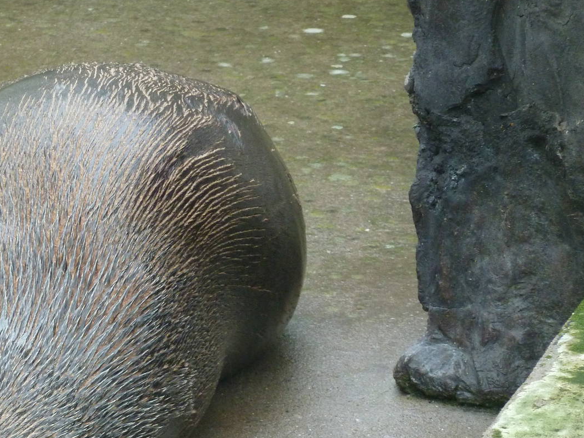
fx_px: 6647
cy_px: 284
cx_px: 191
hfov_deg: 5.0
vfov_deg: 3.8
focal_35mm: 394
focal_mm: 42.6
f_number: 4.7
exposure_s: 1/100
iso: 400
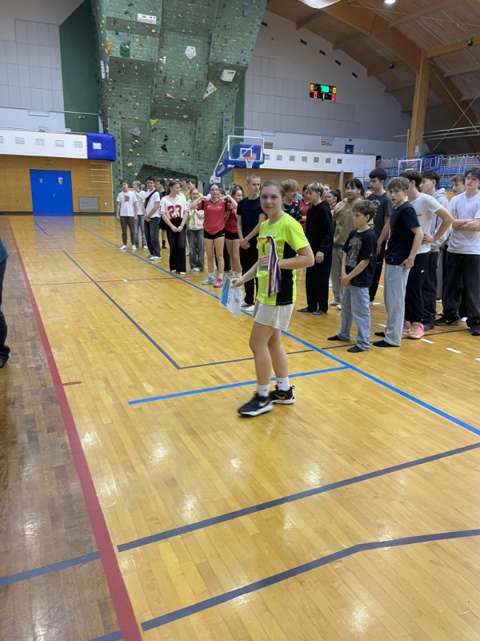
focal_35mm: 26
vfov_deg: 67.3
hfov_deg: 53.1
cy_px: 320
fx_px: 481
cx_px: 240
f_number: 1.6
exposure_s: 1/50
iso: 100
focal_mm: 4.2
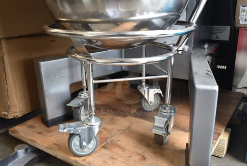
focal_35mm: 34
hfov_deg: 55.7
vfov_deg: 39.0
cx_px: 126
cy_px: 89
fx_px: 234
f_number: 3.5
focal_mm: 18
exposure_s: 1/30
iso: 220
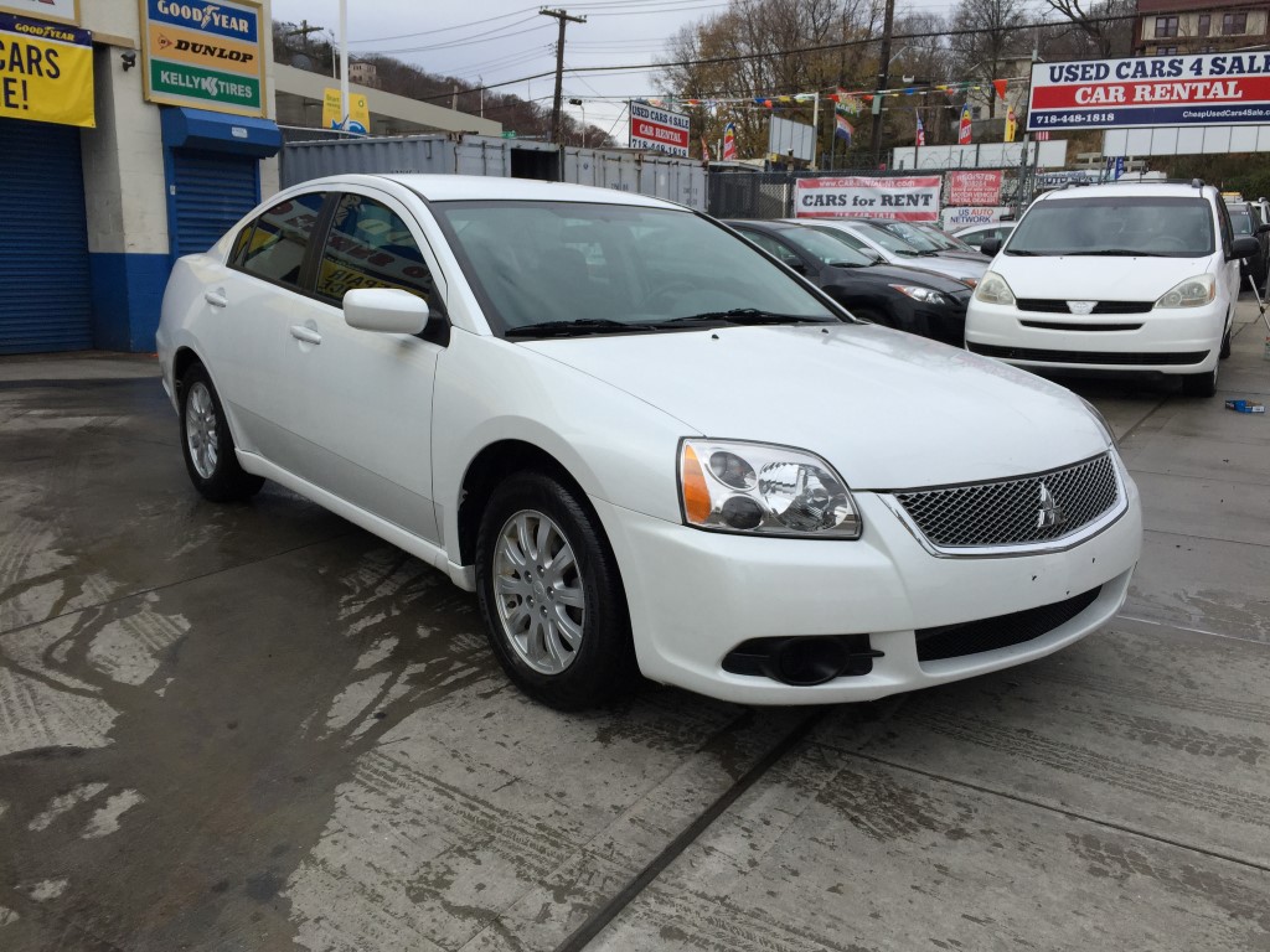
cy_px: 476
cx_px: 635
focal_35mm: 29
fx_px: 1064
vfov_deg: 48.2
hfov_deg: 61.7
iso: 32
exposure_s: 1/1319
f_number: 2.2
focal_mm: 4.15
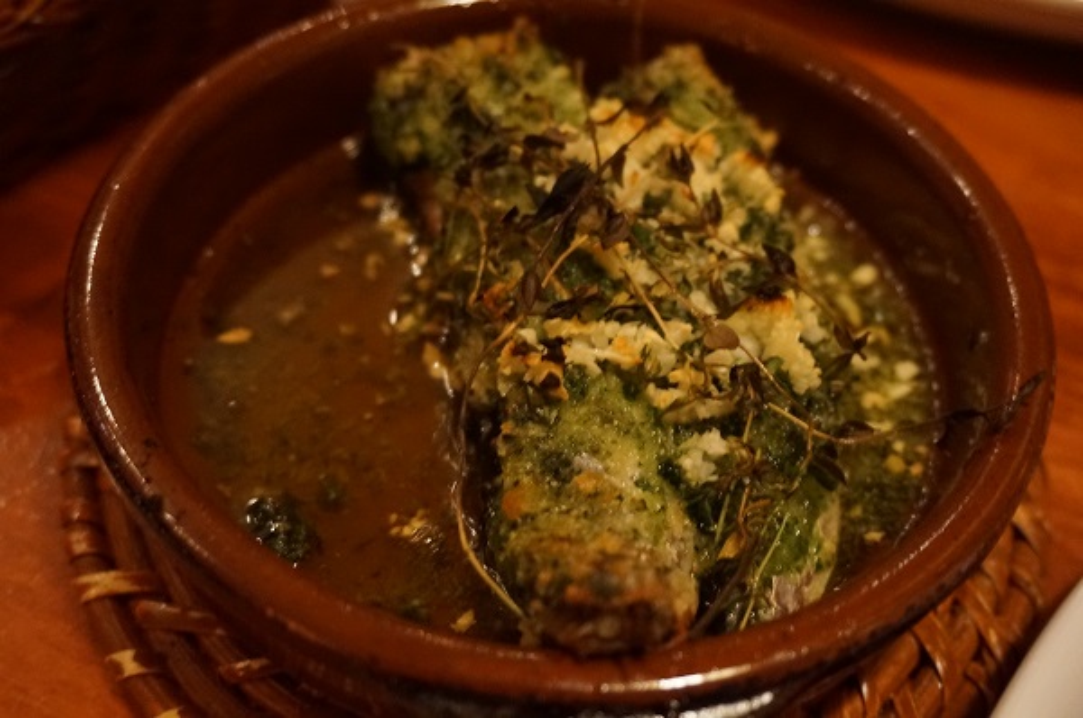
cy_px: 359
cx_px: 542
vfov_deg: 31.8
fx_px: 1261
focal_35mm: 42
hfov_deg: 46.5
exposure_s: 1/8
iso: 3200
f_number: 4.5
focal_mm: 28
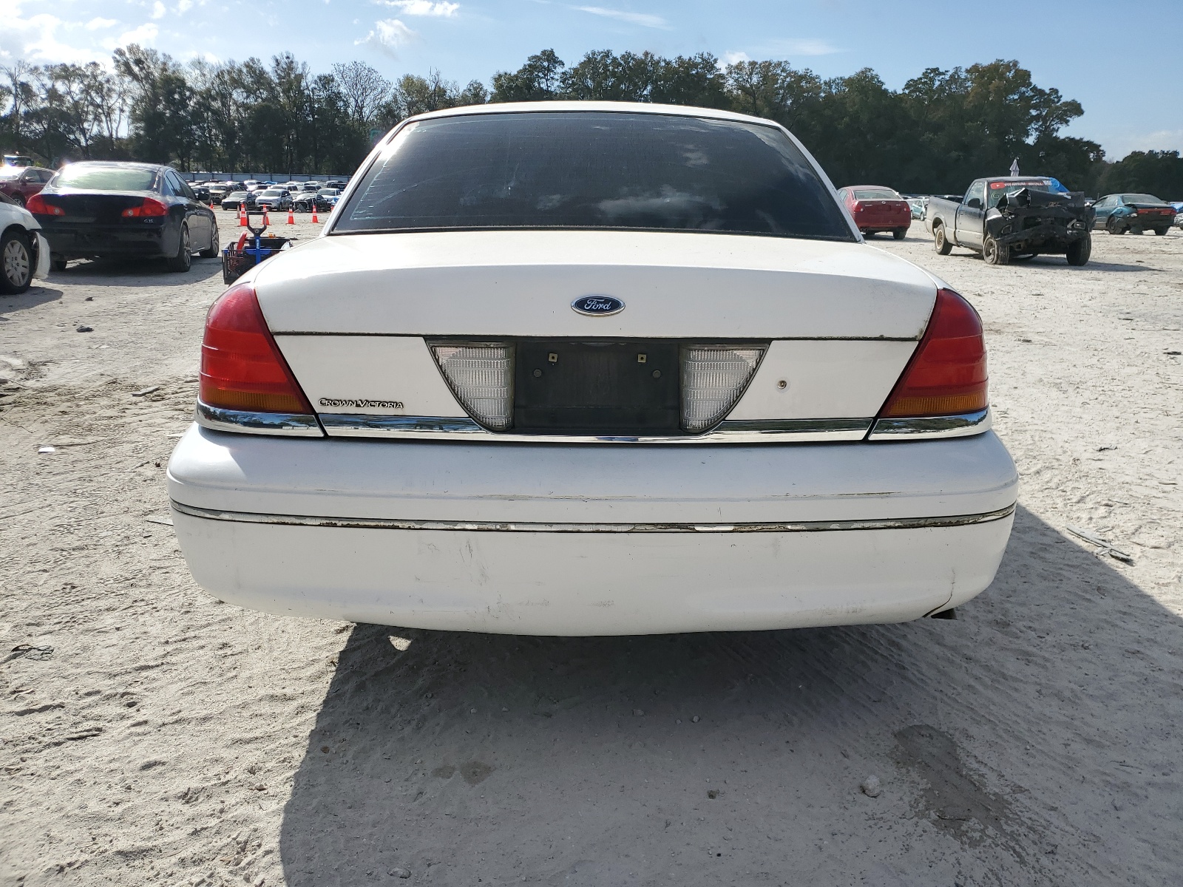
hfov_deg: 67.3
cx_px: 592
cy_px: 444
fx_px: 889
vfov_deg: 53.1
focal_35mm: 26
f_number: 1.5
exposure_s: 1/5000
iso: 50
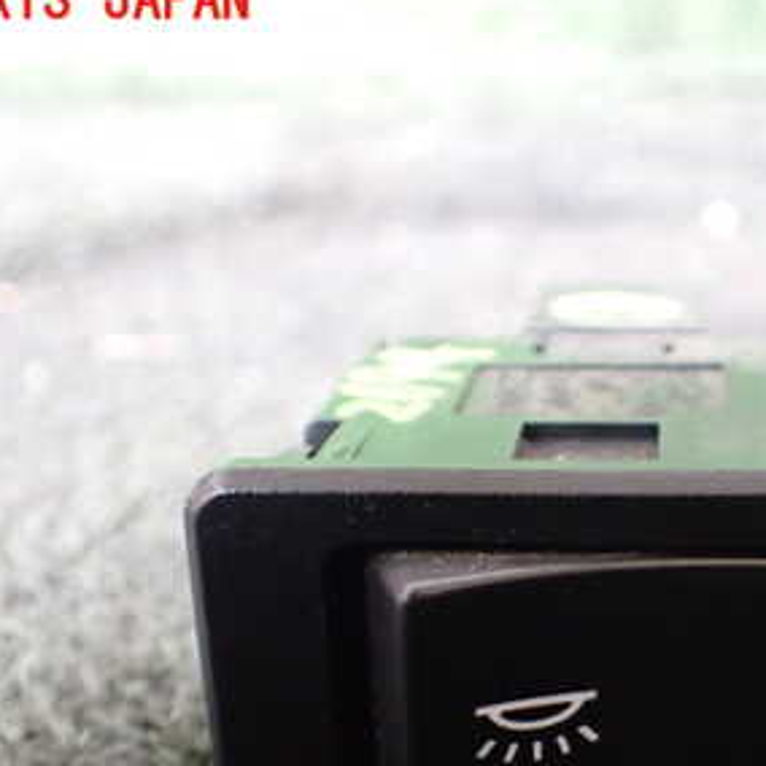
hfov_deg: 30.1
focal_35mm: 56
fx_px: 1402
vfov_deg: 30.1
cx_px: 569
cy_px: 574
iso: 800
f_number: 2.3
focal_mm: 5.4
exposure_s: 1/30
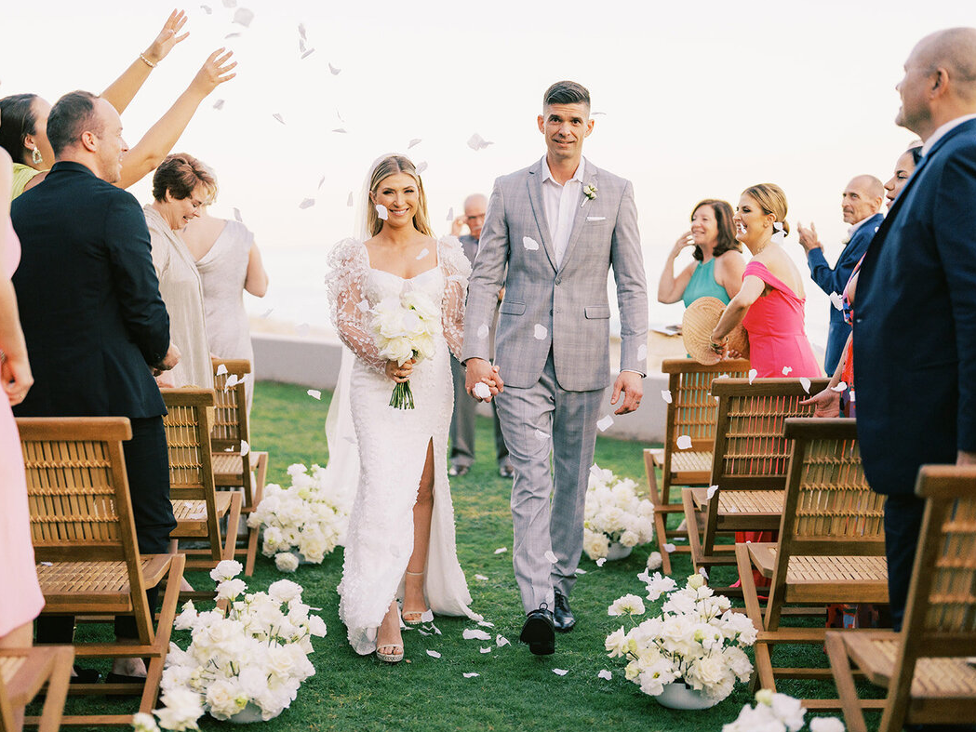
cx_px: 459
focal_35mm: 55
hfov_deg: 34.9
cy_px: 366
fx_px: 1551
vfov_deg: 26.6
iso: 640
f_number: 1.2
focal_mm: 50
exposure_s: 1/4000
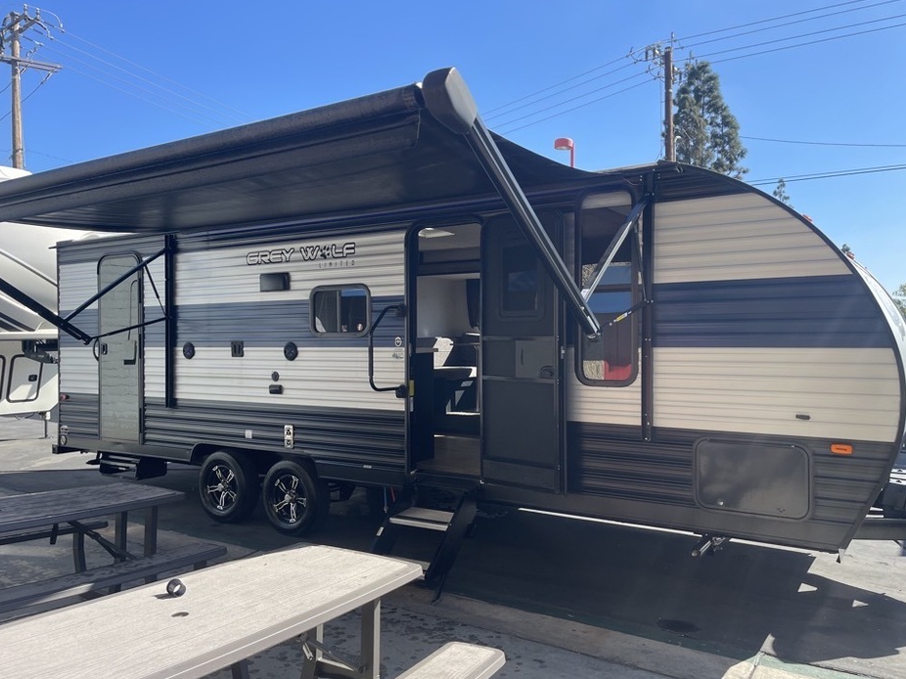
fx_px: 706
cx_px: 469
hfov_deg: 65.3
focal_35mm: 27
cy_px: 348
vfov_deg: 51.3
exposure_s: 1/1266
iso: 32
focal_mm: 5.1
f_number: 1.6
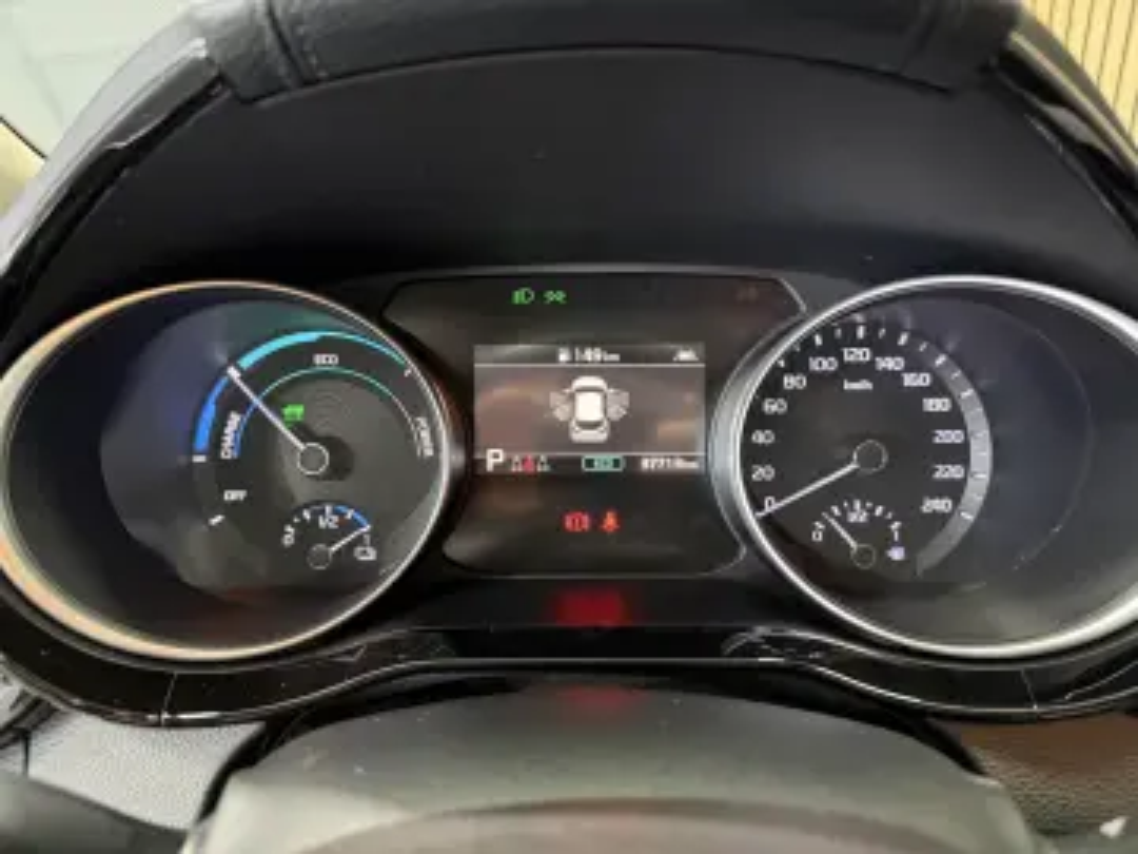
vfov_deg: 56.8
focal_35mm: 24
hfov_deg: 71.6
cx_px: 569
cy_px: 427
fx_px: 789
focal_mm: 6.76
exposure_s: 1/33
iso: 800
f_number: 1.78
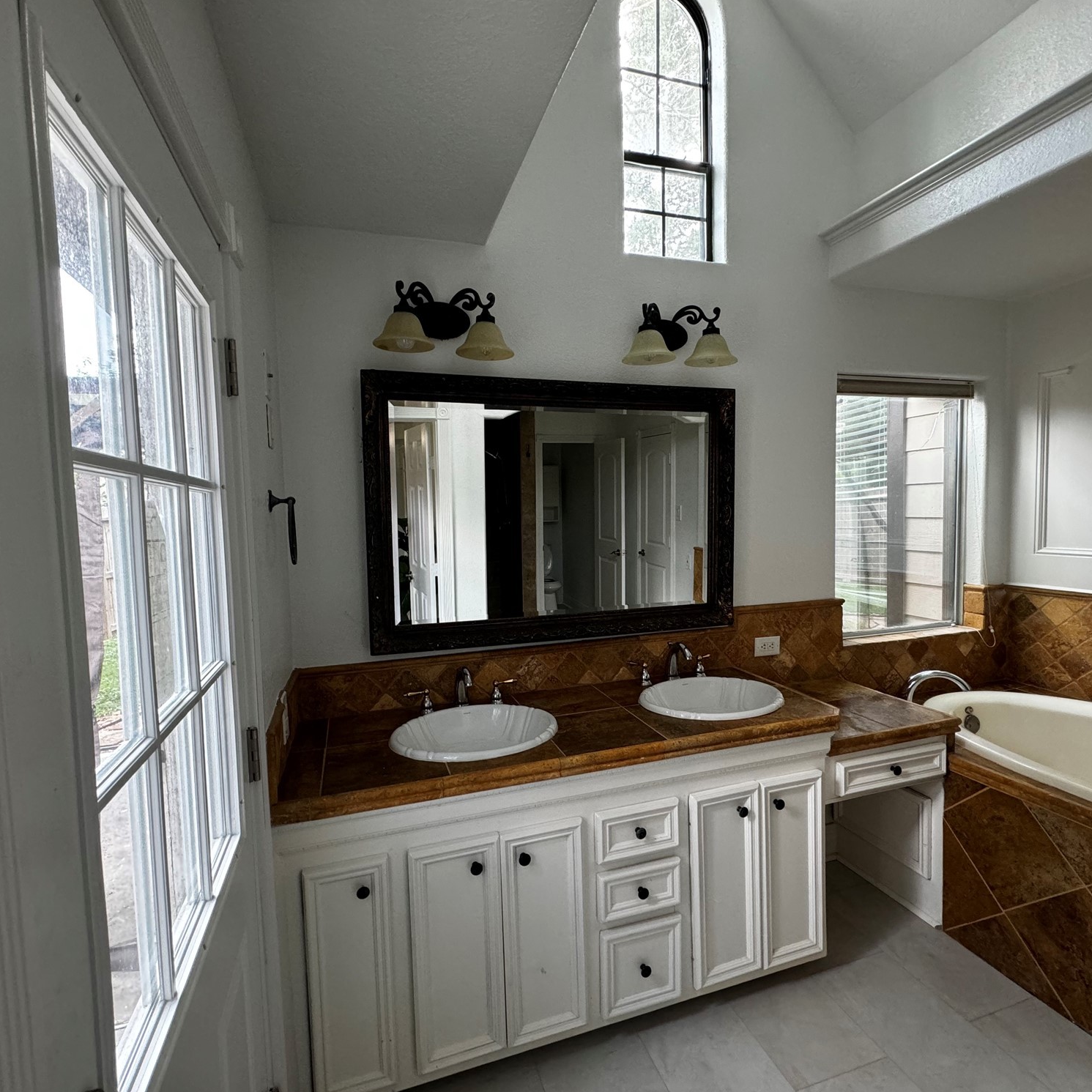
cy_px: 548
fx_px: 607
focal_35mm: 17
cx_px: 546
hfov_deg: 84.0
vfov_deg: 84.0
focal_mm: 2.22
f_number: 2.2
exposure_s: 1/60
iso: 250
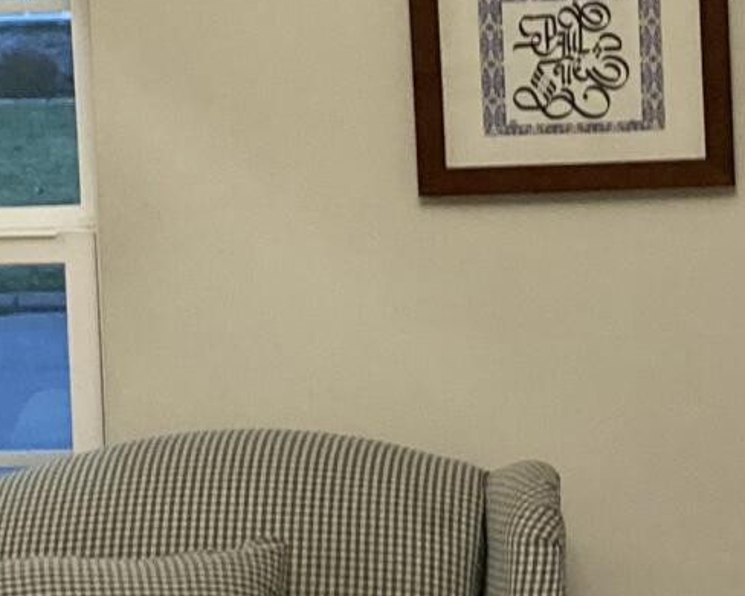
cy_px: 303
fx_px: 3703
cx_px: 631
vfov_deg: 9.2
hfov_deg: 11.4
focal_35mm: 168
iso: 160
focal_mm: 3.99
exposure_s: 1/60
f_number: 1.8
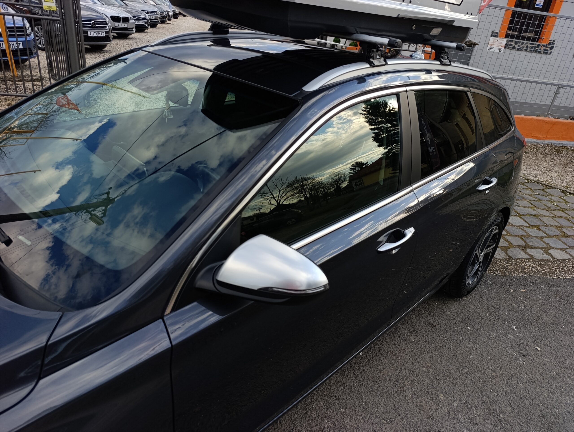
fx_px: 382
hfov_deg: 73.8
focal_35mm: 23
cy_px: 216
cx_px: 287
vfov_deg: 59.0
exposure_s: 1/326
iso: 50
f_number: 1.6
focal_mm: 6.14
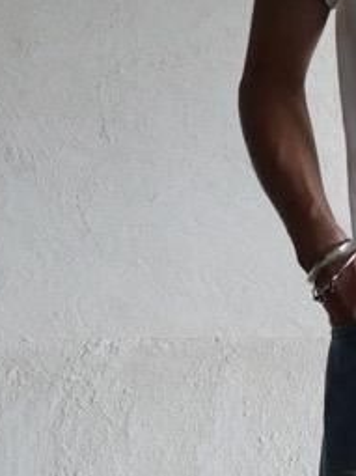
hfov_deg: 6.8
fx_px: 2937
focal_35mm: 214
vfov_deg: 9.1
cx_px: 511
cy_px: 615
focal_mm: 32
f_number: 3.8
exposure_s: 1/80
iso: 800
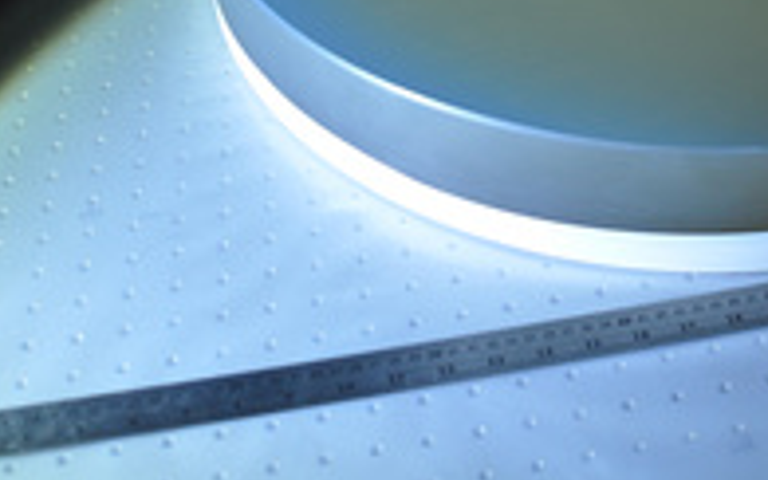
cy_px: -28
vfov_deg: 18.3
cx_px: 689
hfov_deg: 28.6
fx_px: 1445
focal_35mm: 69
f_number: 3.8
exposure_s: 1/30
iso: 1250
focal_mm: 22
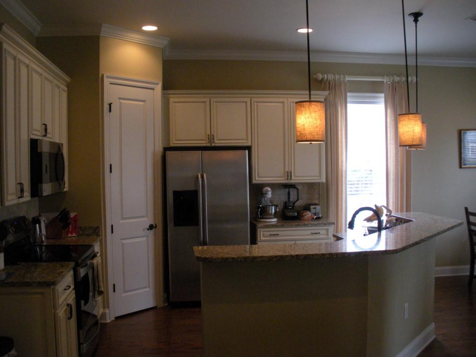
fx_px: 495
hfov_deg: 51.4
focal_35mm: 36
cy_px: 178
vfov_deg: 39.7
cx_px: 238
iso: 375
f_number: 3.5
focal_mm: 6.3
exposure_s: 1/62.7
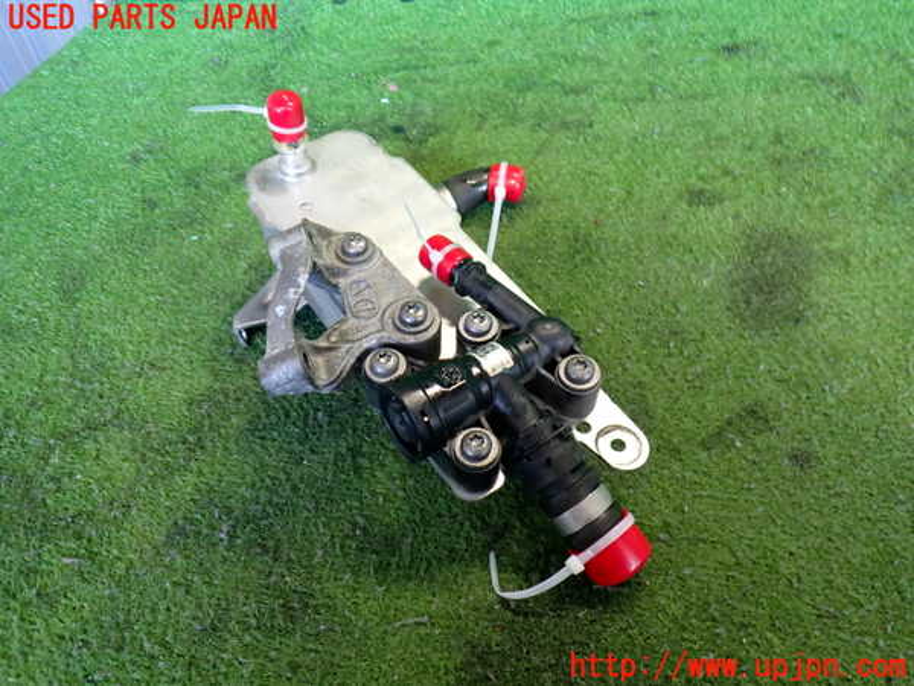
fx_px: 792
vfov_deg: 46.8
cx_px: 457
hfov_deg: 60.0
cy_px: 343
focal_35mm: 30
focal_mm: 5.4
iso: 200
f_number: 2.3
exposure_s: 1/30
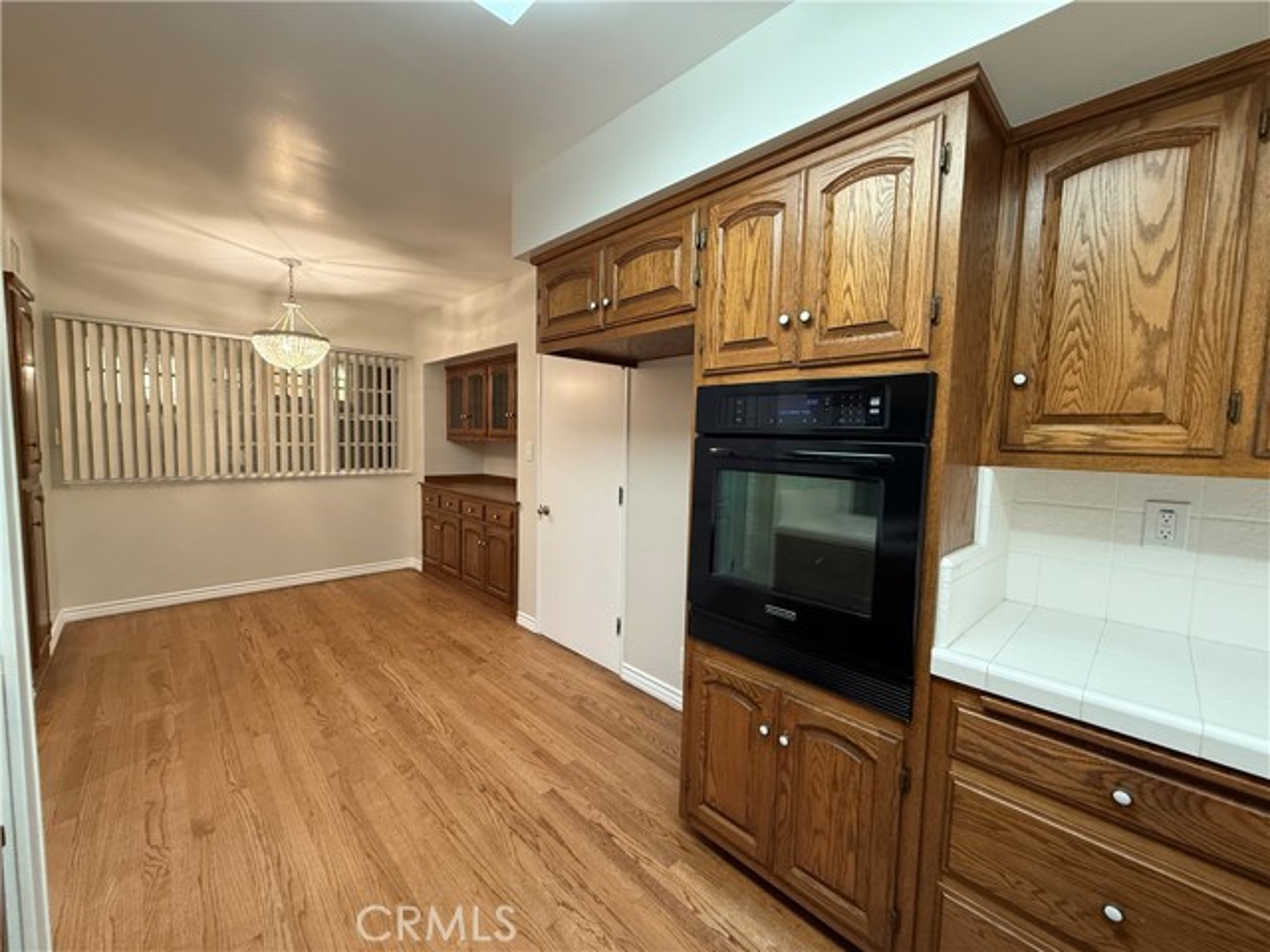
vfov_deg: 85.7
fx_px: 514
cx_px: 635
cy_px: 476
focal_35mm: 14
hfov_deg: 102.1
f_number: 2.2
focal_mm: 2.22
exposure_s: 1/60
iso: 400
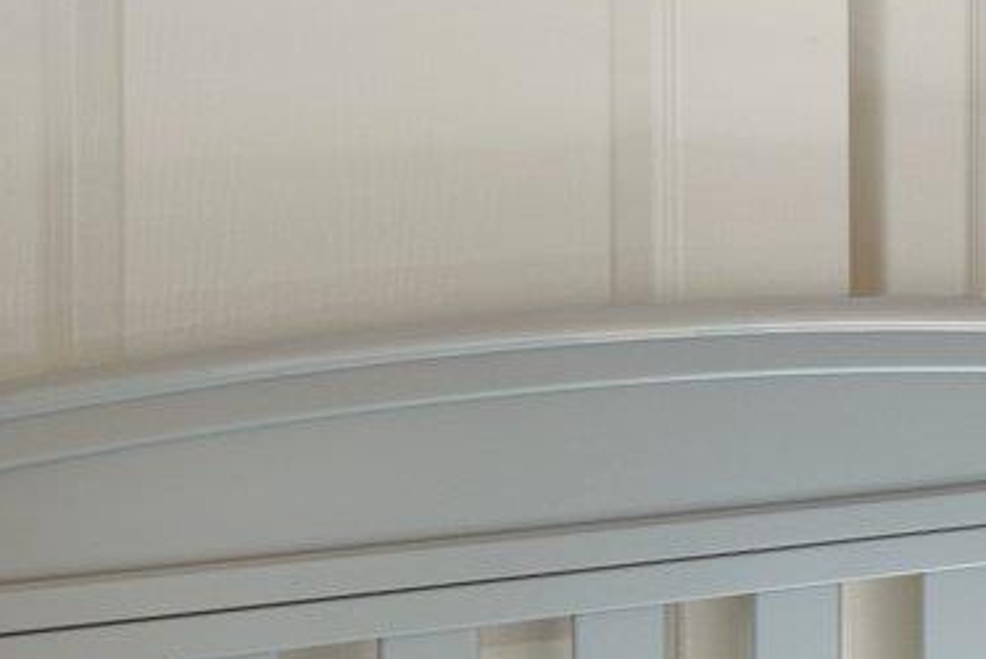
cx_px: 2420
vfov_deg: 14.4
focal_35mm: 93
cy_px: -45
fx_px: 2549
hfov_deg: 14.2
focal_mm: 17
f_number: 8
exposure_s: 1/6
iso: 400
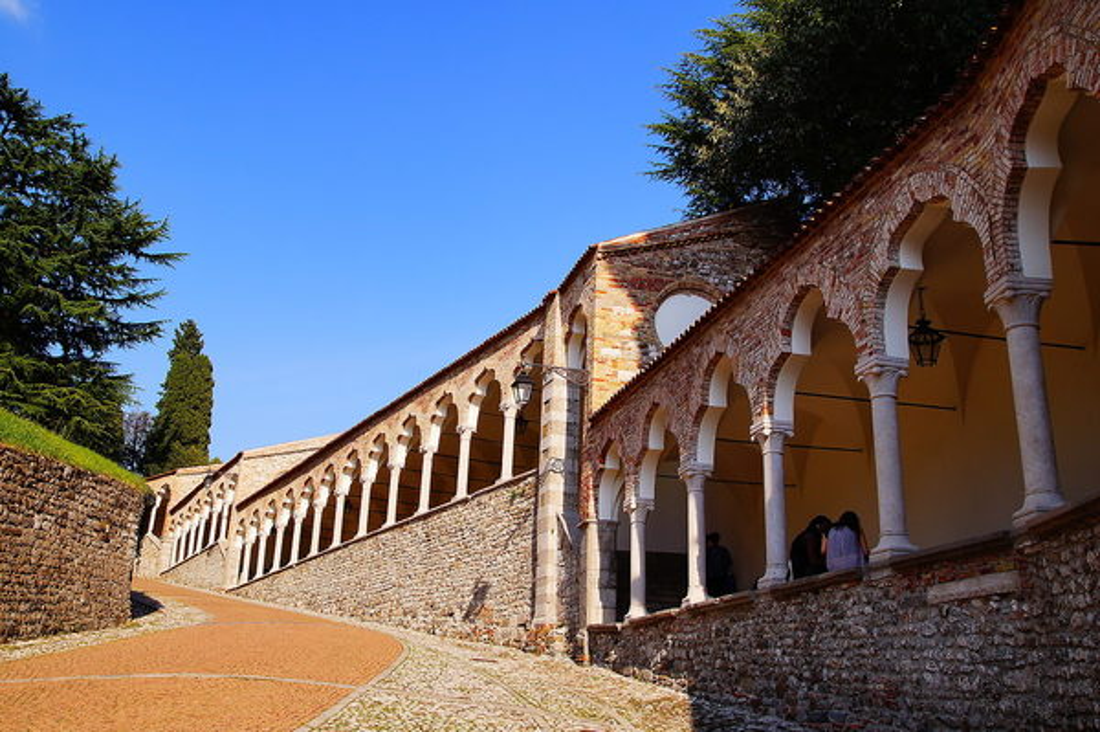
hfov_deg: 57.3
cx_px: 550
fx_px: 1007
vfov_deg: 39.9
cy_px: 366
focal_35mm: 33
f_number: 8
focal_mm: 22
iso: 100
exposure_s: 1/200
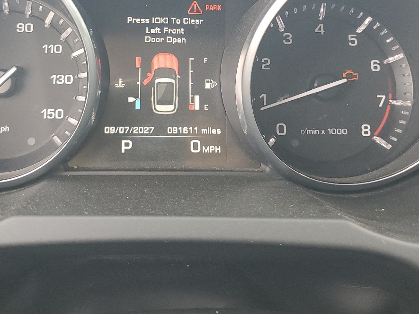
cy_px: 52
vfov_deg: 30.0
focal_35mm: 47
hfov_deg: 40.3
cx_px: 174
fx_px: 569
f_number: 1.5
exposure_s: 1/120
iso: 91
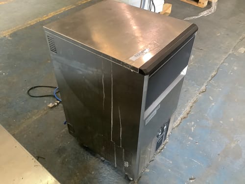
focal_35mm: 31
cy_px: 92
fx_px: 219
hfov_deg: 58.4
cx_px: 122
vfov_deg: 45.4
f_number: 2.4
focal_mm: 3.3
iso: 400
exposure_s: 1/25
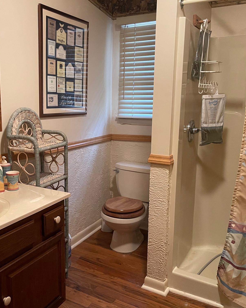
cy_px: 155
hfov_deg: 44.3
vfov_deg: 54.2
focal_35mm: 33
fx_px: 300
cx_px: 98
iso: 500
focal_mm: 5.1
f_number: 1.6
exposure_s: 1/60
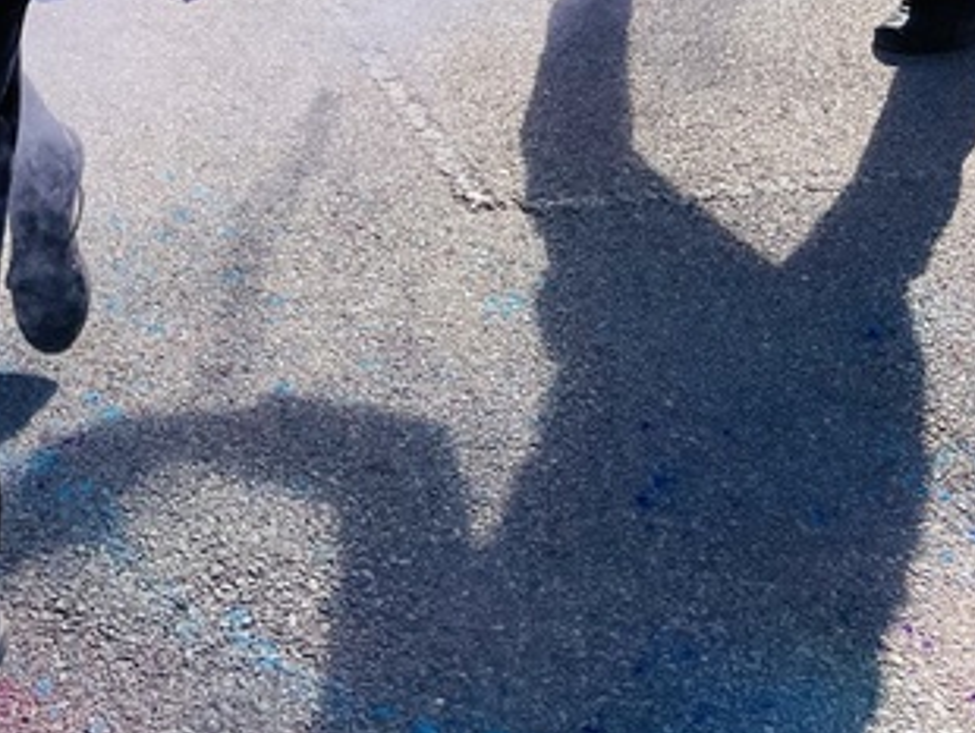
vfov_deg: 18.8
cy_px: -431
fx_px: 1889
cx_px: 44
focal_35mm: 67
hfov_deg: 27.6
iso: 50
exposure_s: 1/8000
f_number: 1.5
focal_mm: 5.7
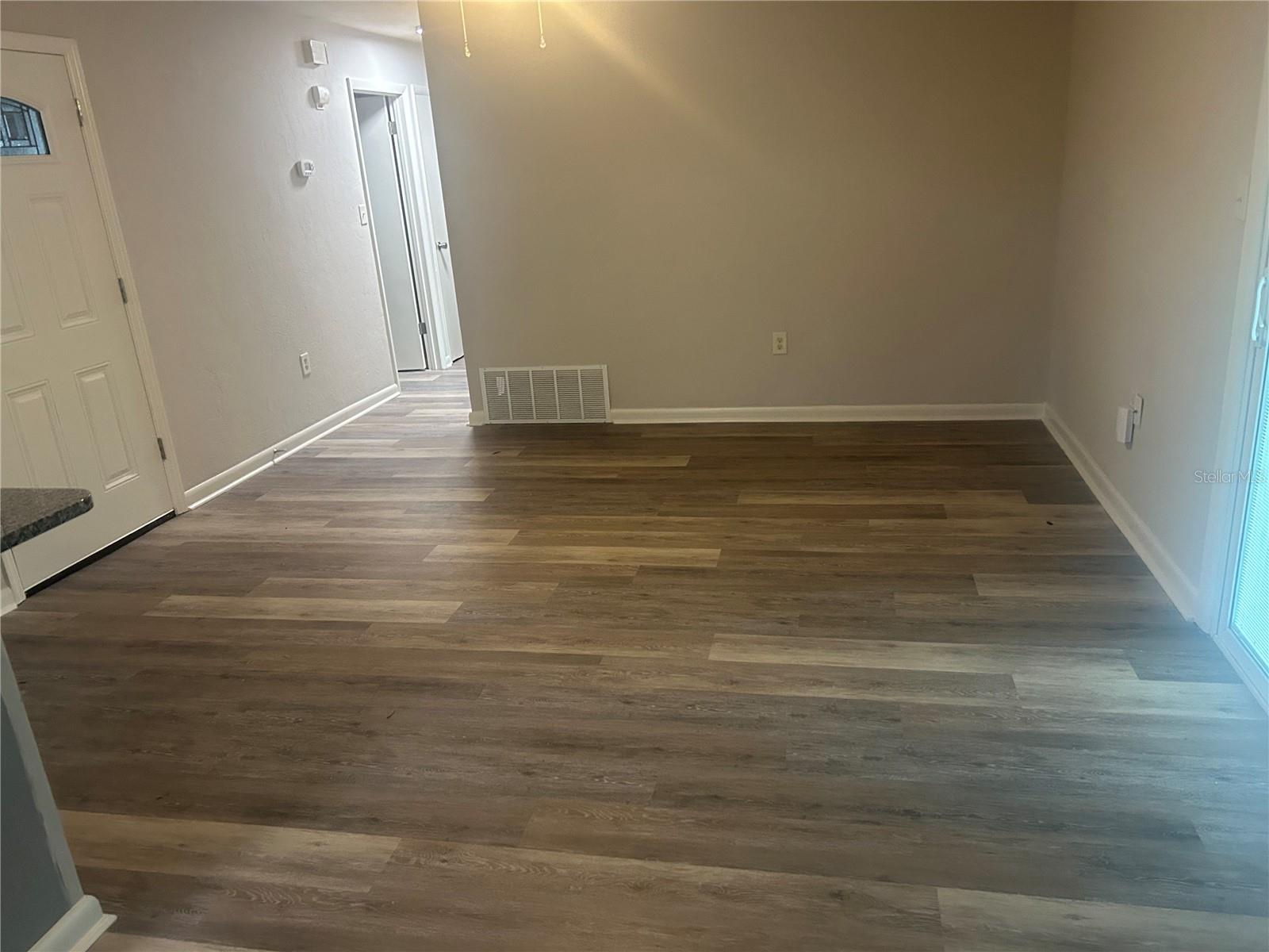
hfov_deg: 67.3
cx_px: 634
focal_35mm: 26
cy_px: 476
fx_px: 953
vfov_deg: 53.1
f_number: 1.5
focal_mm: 5.7
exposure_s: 1/60
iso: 400
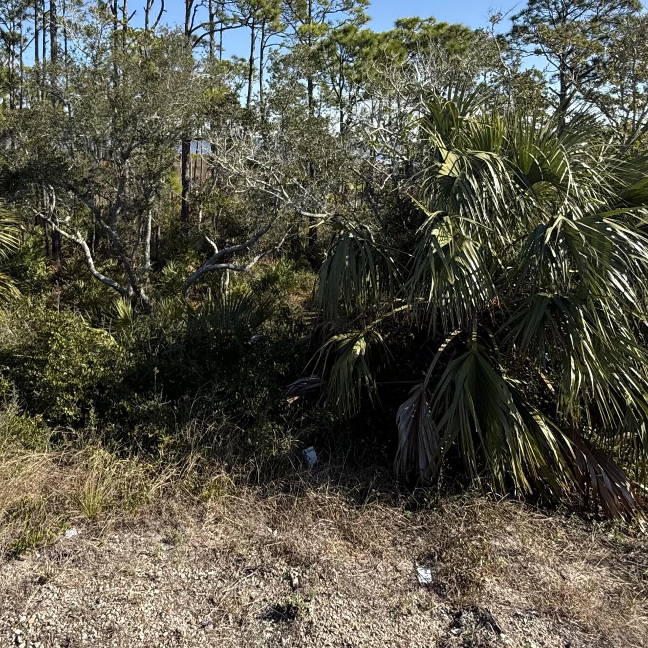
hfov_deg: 56.6
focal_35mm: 28
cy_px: 182
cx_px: 243
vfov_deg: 55.2
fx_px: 593
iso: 50
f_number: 2.2
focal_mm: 2.22
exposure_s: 1/789
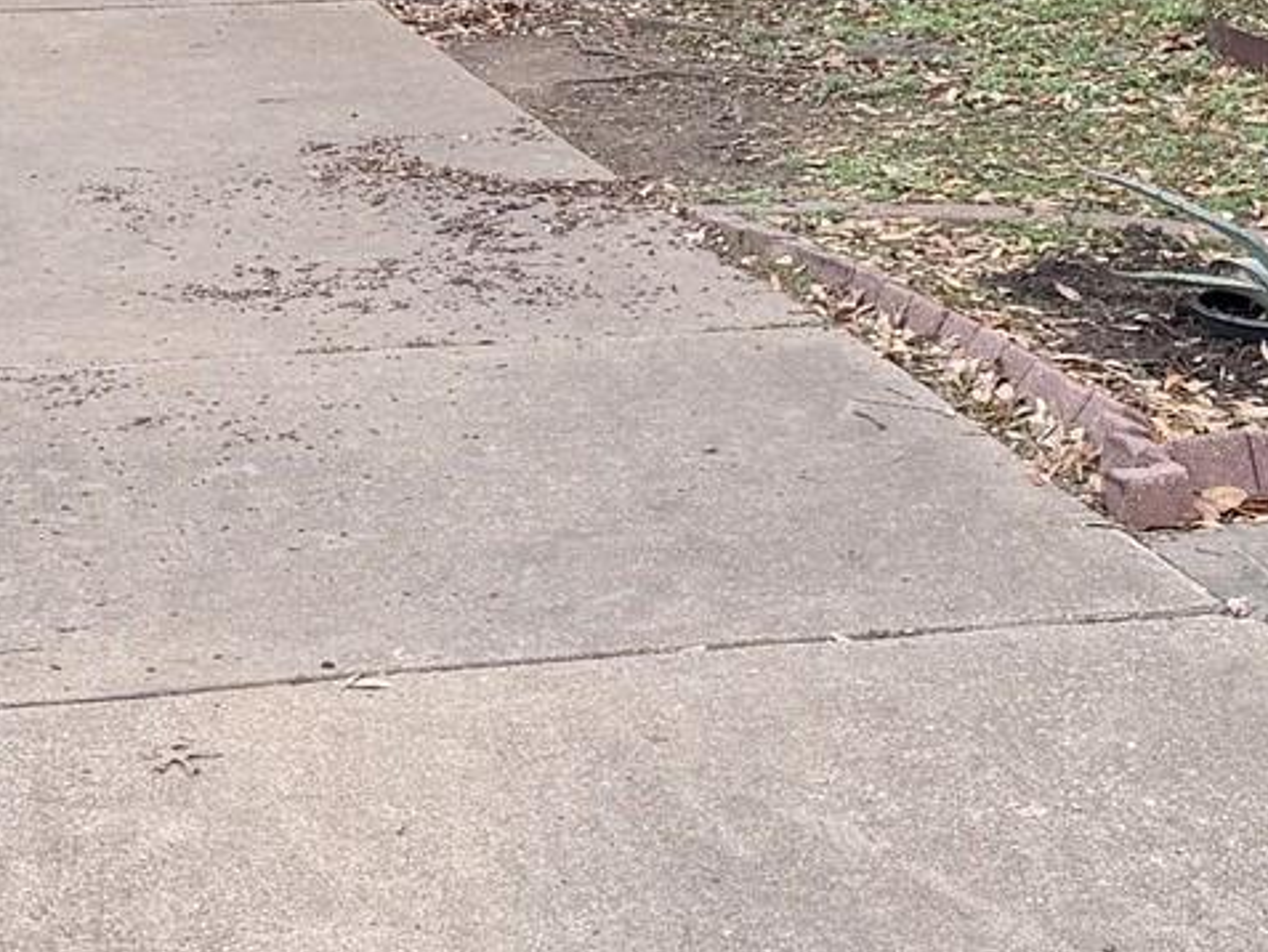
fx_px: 3774
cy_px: -279
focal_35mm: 103
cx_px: 572
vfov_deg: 13.8
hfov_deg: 19.1
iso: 80
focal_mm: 6.76
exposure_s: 1/2370
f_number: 1.78
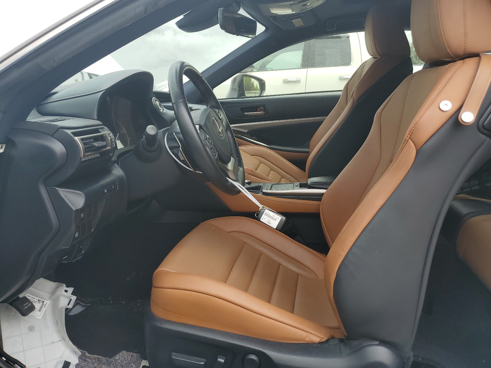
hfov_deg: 67.3
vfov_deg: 53.1
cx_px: 246
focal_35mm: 26
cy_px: 184
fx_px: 369
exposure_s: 1/1000
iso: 50
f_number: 1.5
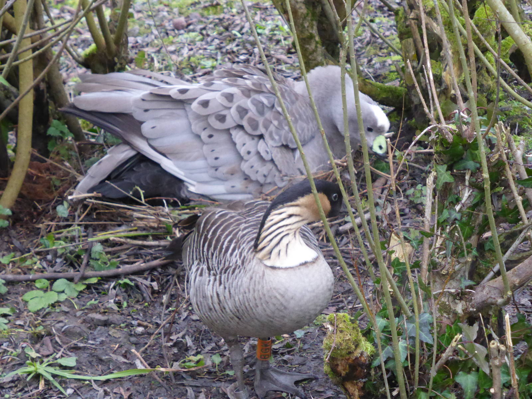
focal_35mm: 160
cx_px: 266
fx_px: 2459
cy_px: 200
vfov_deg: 9.3
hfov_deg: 12.3
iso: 800
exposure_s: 1/60
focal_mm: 25.9
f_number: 5.4
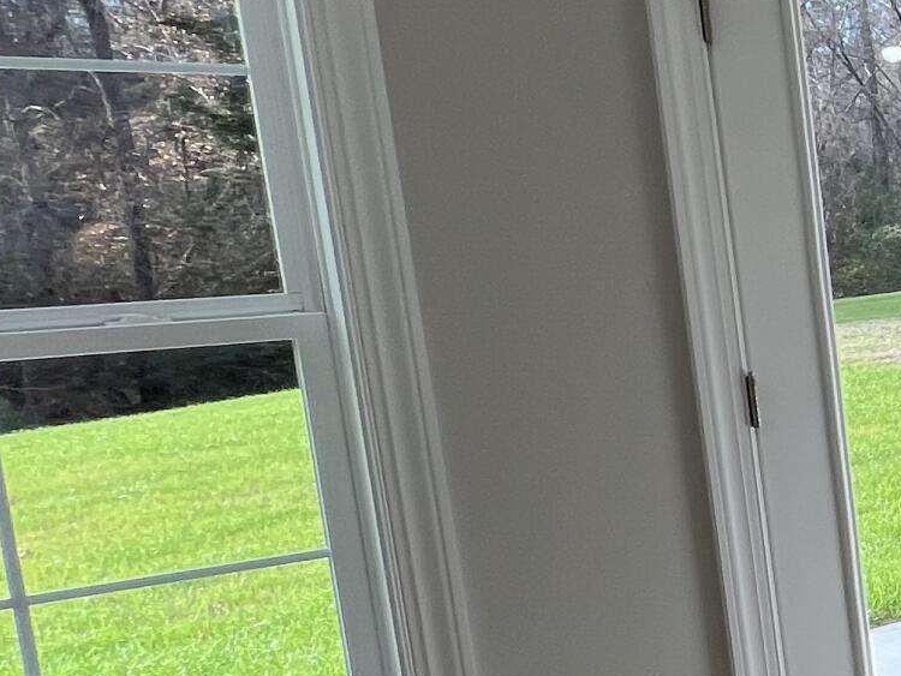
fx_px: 1354
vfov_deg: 28.0
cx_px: 1773
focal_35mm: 52
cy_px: 372
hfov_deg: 19.8
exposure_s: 1/156
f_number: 1.8
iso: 32
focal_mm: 1.57
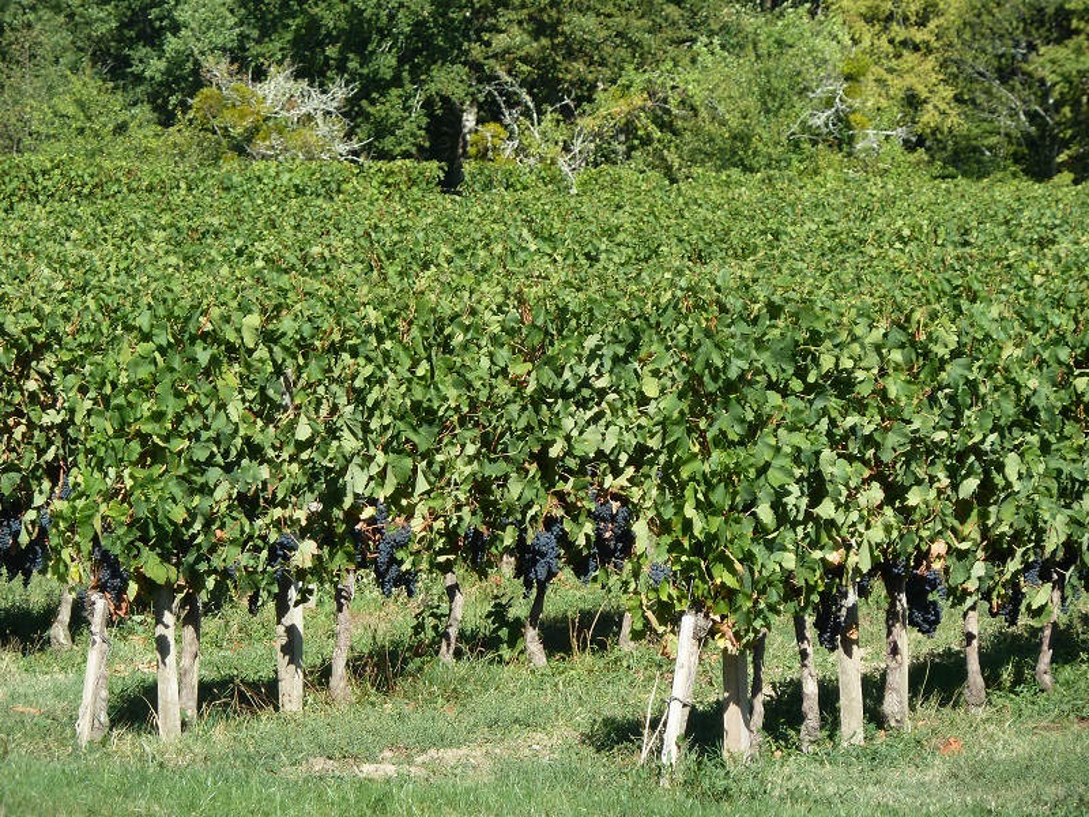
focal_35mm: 196
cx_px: 544
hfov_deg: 10.1
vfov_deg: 7.6
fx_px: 6166
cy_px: 408
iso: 80
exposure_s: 1/250
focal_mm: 32.1
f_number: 4.5
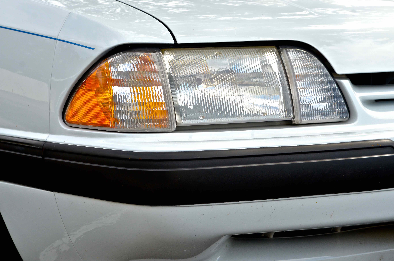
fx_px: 1147
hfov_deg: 19.5
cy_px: 130
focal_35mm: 105
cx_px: 197
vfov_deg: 13.0
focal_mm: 70
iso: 400
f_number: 8
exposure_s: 1/640
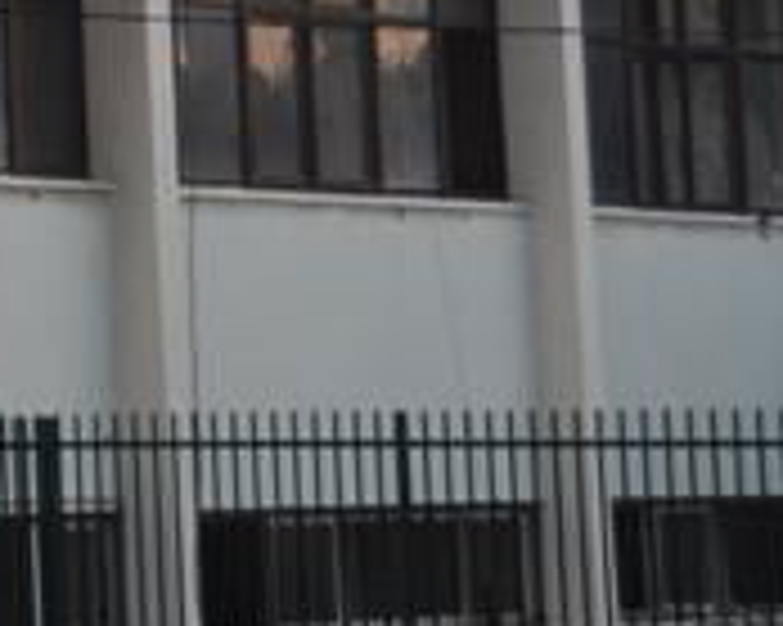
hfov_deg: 7.5
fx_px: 5553
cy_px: -279
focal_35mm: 240
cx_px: -1071
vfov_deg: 6.4
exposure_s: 1/125
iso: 200
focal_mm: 29
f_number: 5.6
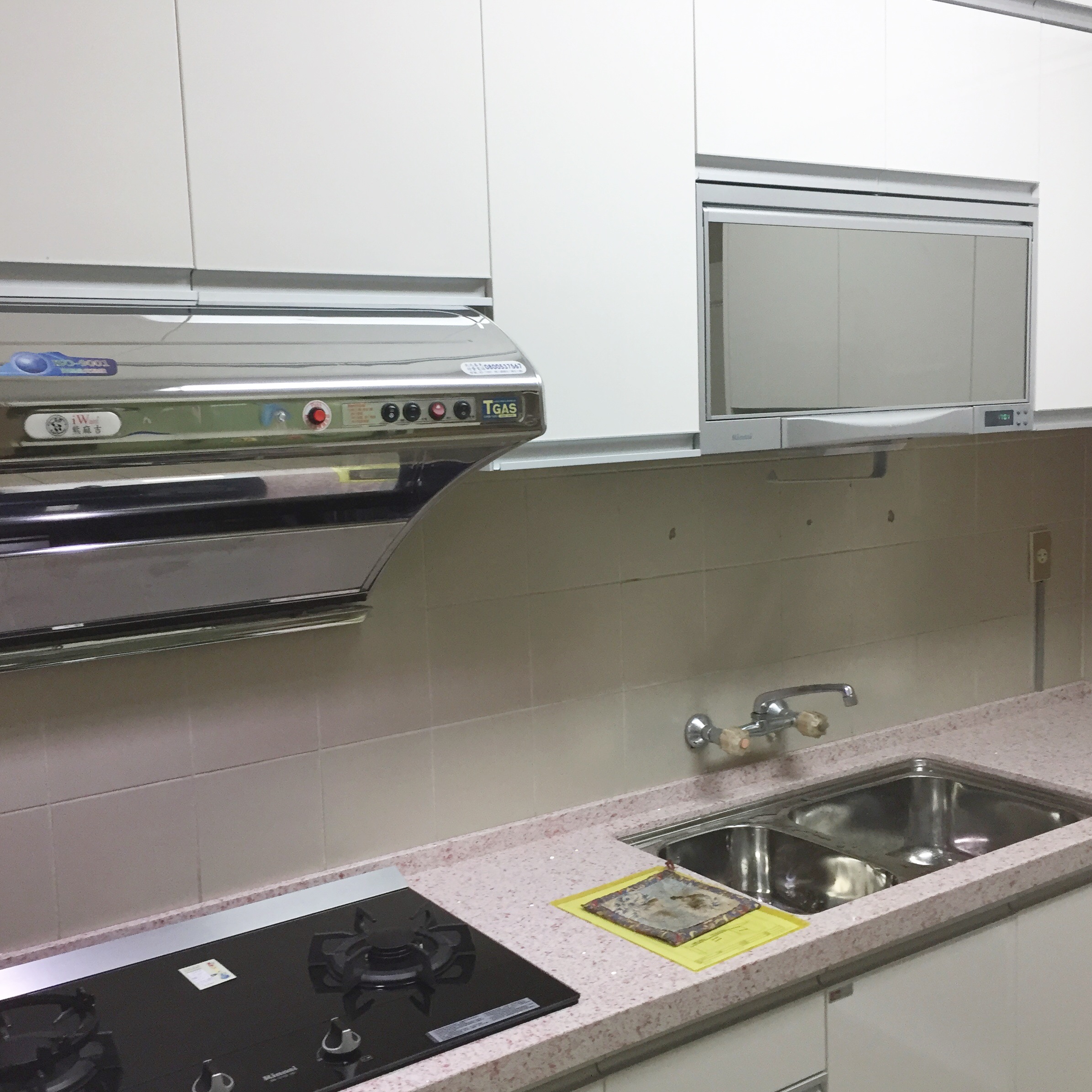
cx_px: 541
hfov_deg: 47.2
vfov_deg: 47.2
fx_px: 1249
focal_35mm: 35
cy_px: 552
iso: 80
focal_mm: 4.15
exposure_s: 1/30
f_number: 2.2
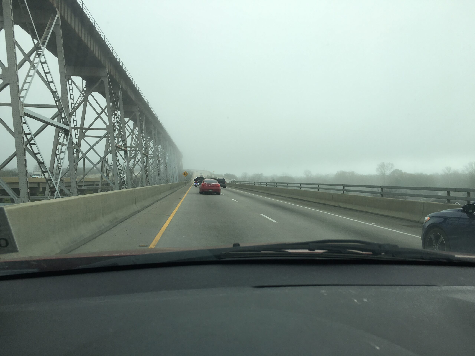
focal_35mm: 29
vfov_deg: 48.2
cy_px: 178
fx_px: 398
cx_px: 238
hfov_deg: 61.7
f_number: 2.2
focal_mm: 4.15
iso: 25
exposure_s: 1/493
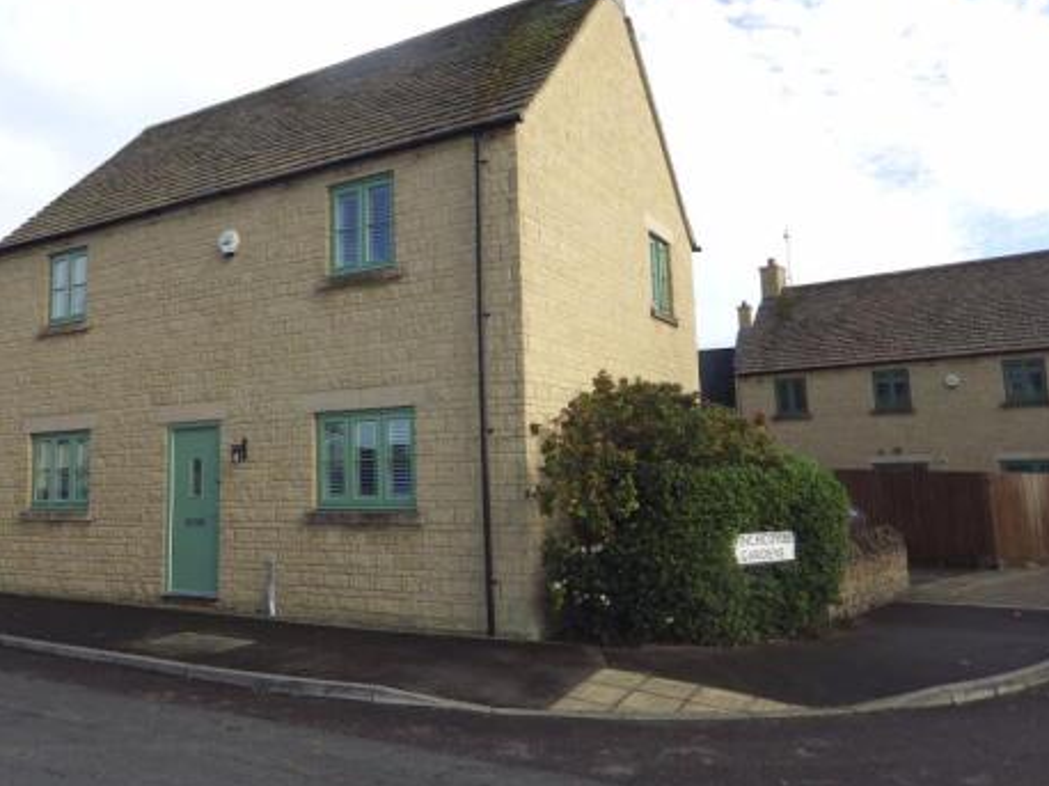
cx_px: 407
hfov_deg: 62.8
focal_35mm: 28
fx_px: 848
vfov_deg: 49.6
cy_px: 359
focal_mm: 4
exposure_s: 1/800
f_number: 3.1
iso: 100
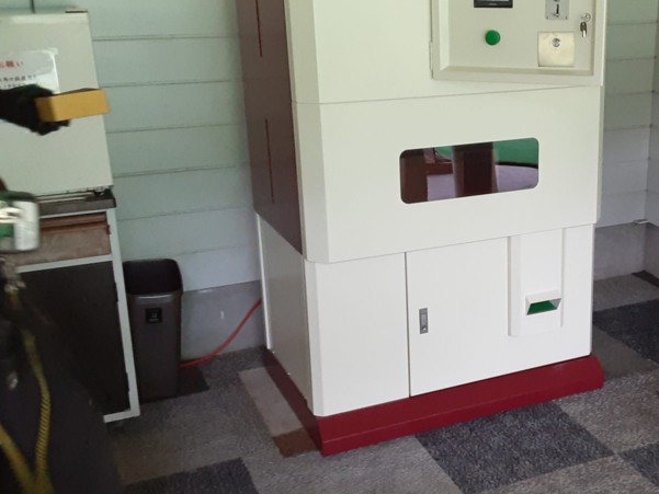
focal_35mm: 46
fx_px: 876
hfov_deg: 40.0
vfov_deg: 31.5
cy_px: 238
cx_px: 500
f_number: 1.9
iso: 250
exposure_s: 1/50
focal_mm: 2.91
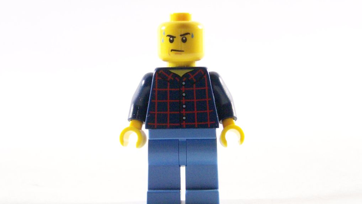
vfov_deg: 13.5
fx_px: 864
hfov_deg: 23.7
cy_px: 102
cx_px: 182
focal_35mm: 90
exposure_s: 1/60
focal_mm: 13.7
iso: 400
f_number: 3.2
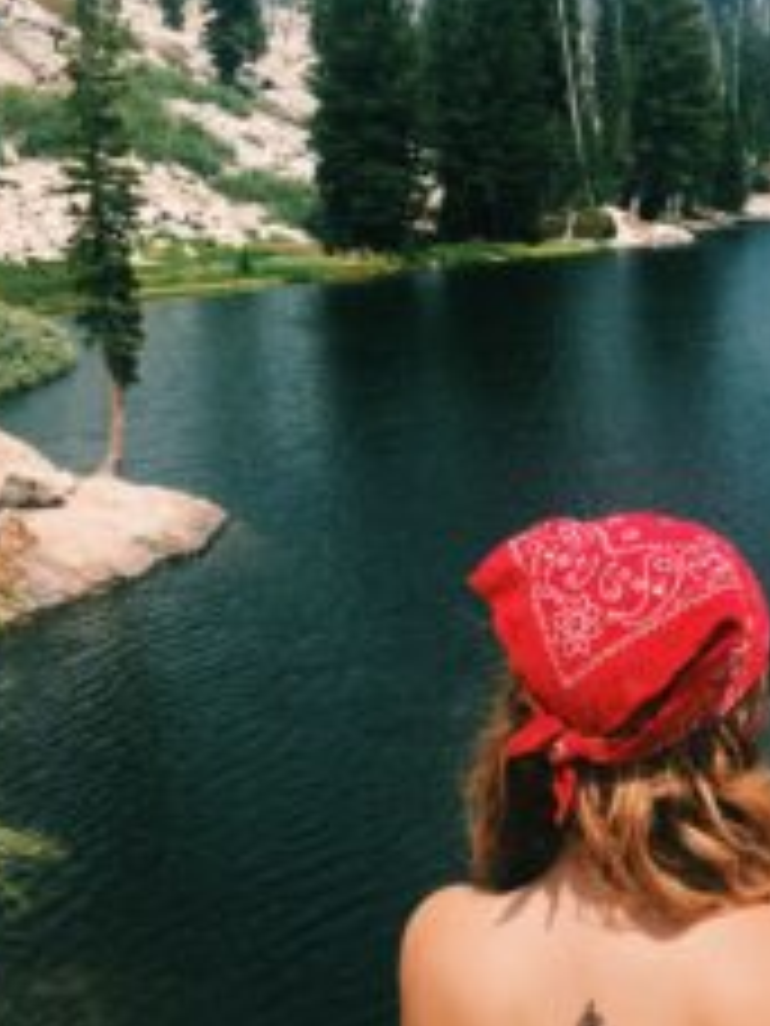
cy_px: 225
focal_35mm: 56
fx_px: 1661
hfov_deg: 26.1
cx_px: 459
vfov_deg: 33.5
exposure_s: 1/1508
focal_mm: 4.15
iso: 25
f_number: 2.2
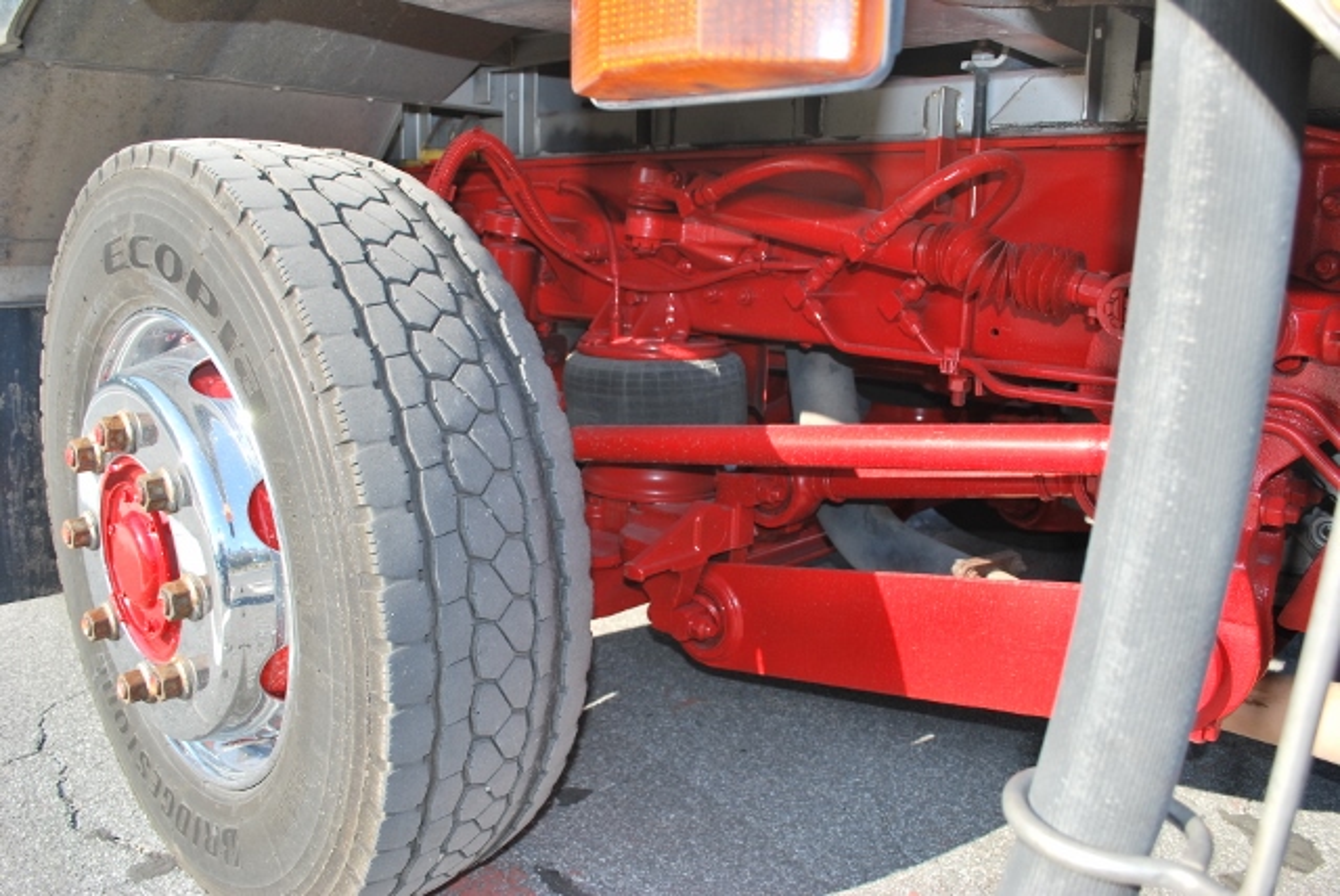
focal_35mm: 27
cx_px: 670
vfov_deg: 48.0
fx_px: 1006
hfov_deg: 67.3
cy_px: 448
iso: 100
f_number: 5
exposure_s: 1/200
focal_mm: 18
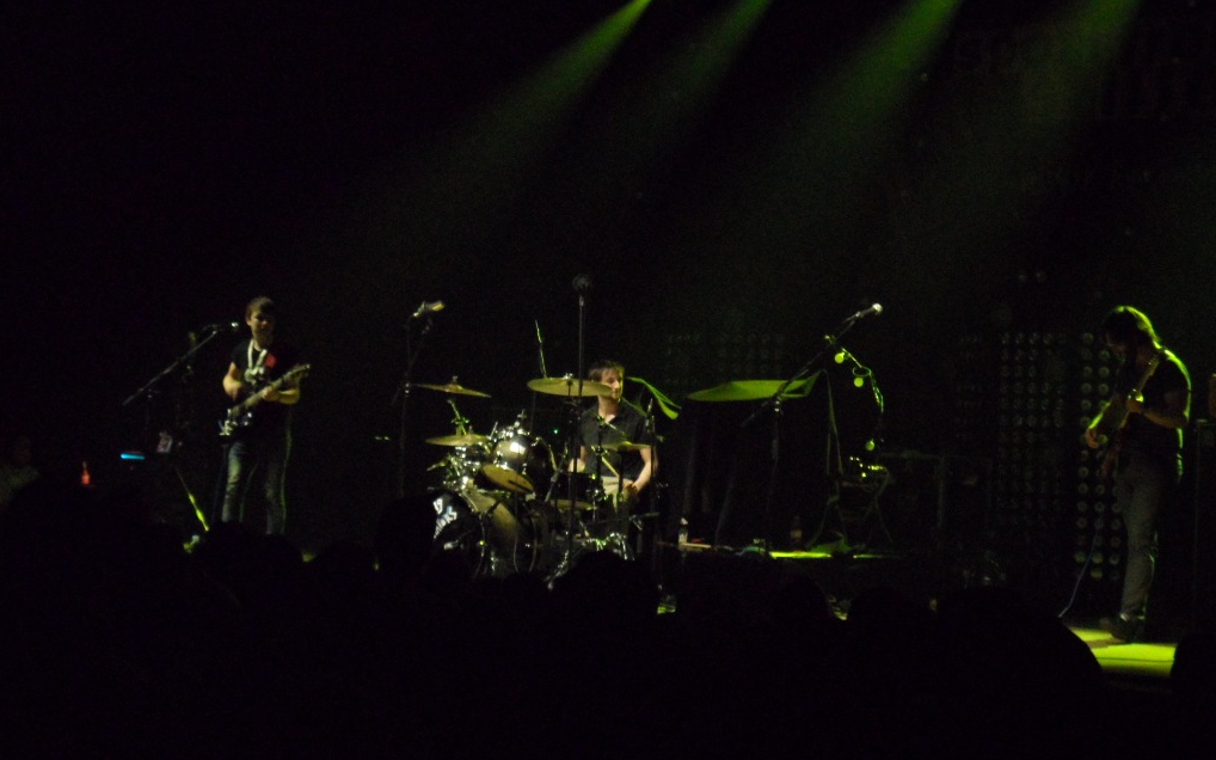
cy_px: 313
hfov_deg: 32.0
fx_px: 2121
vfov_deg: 20.3
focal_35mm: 64
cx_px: 607
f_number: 4
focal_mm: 10.3
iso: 800
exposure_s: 1/45
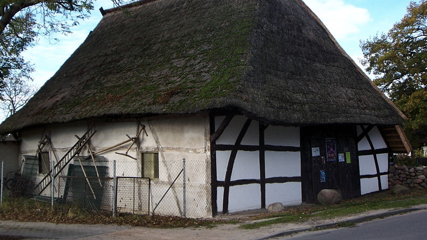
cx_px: 215
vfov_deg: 27.6
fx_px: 487
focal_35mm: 43
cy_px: 90
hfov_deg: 47.3
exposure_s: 1/200
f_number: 3.9
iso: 64
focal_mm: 6.4
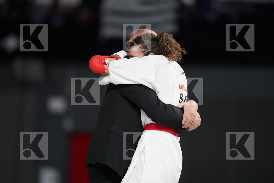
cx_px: 137
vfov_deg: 3.4
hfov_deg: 5.2
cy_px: 92
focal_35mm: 400
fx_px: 3044
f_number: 2.8
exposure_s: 1/800
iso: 3200
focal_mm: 400
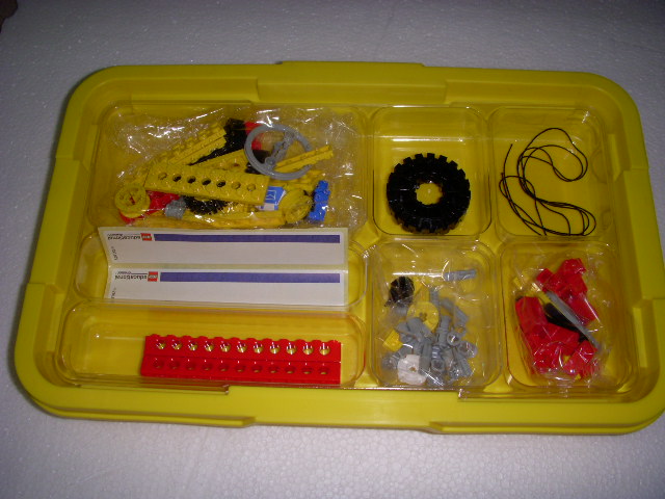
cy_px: 250
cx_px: 332
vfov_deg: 37.7
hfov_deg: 49.0
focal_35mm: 38
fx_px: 730
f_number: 3.3
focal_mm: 6.3
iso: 100
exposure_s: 1/30
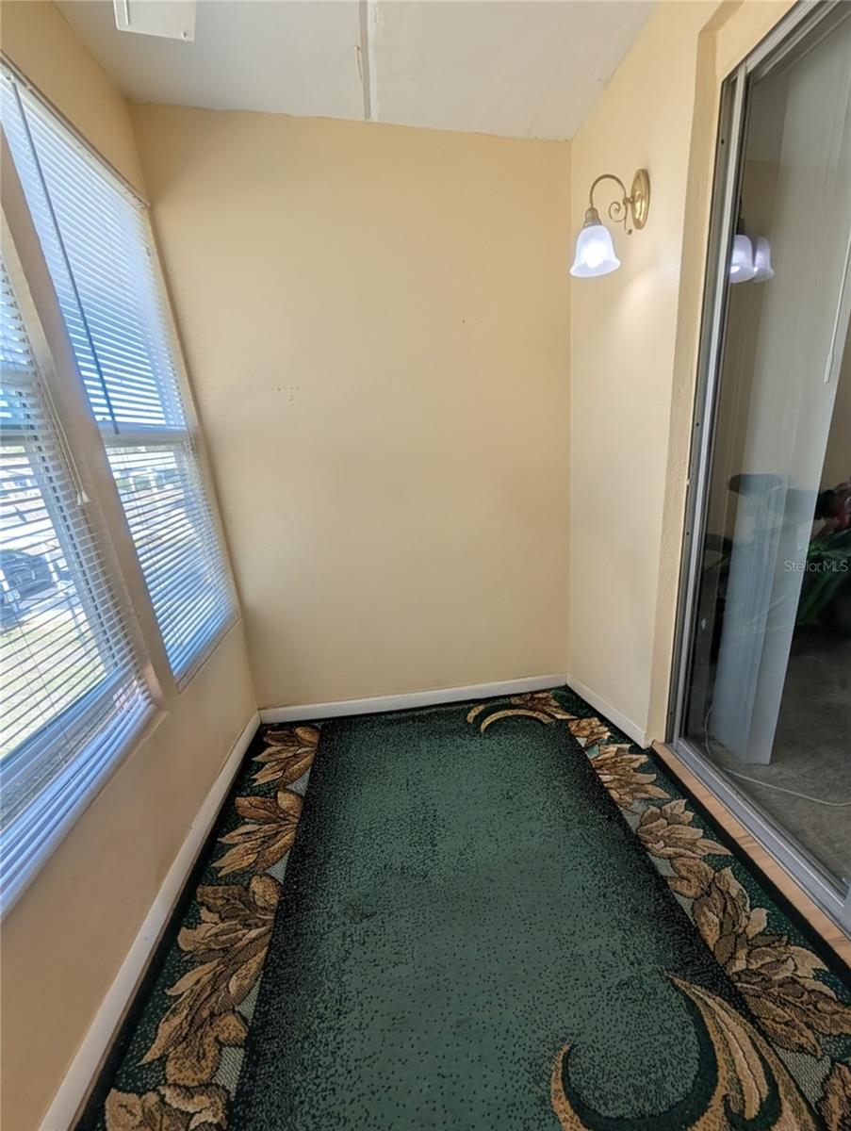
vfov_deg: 110.5
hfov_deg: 94.6
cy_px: 566
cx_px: 426
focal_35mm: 12
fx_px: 393
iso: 47
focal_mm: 2.02
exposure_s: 1/163
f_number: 1.7
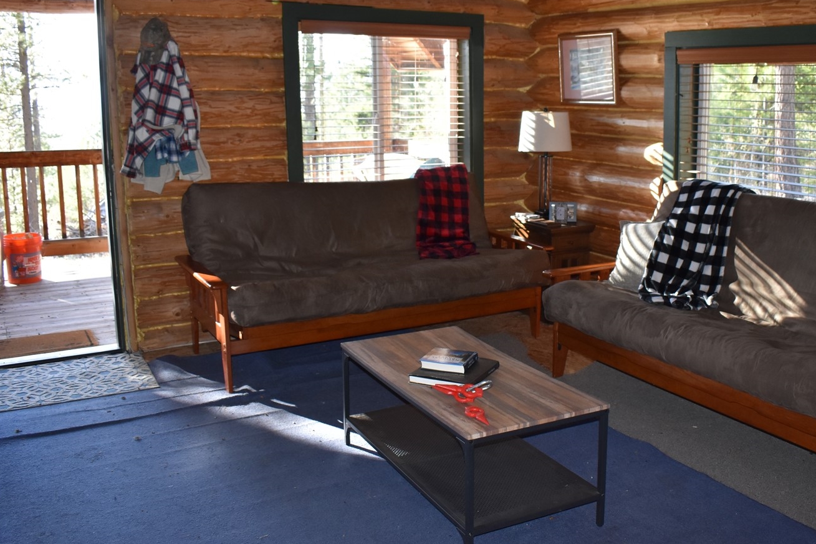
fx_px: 793
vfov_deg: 37.7
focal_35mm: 35
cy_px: 214
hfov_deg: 54.2
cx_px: 470
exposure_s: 1/200
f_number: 3.5
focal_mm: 18
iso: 800
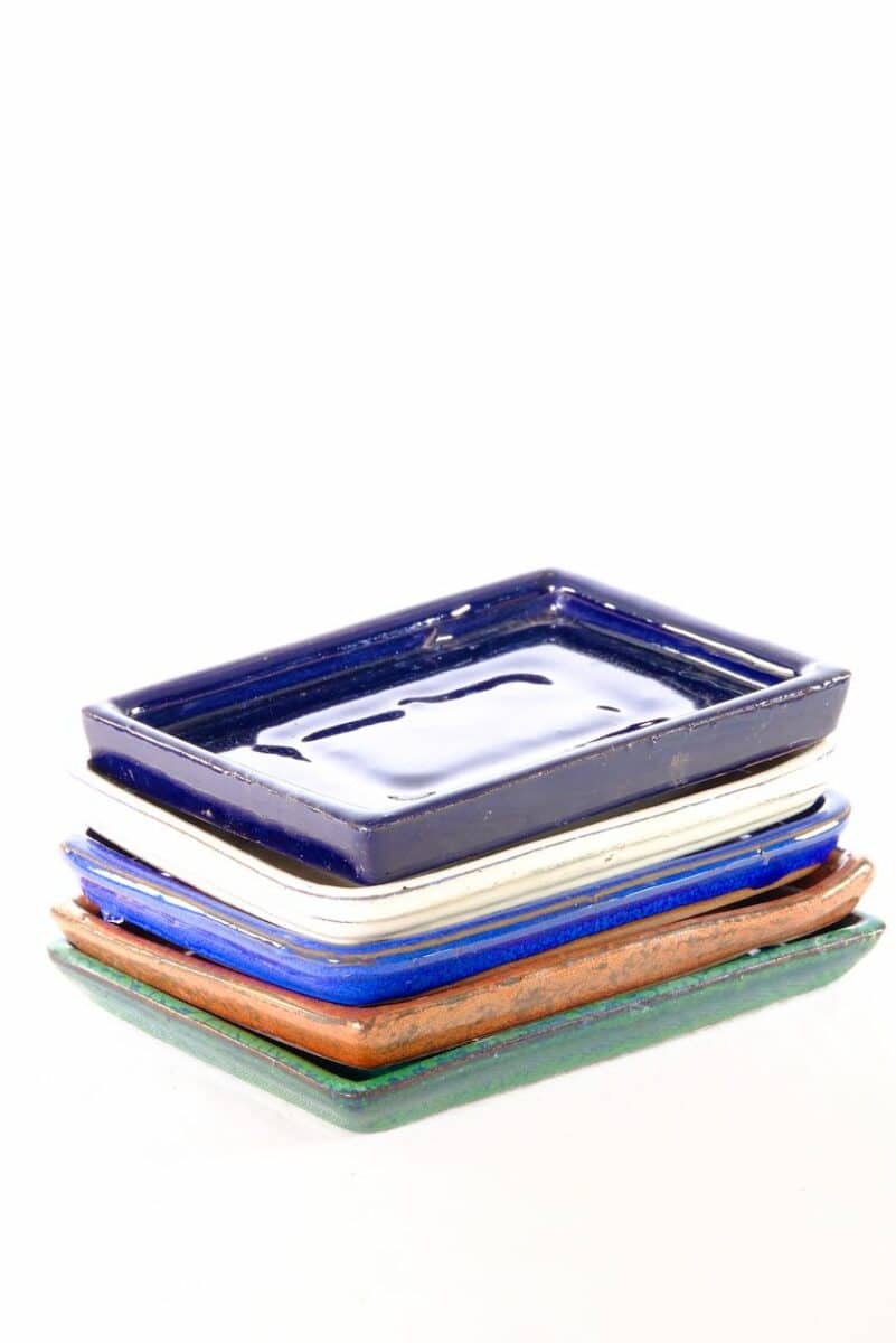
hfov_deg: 9.0
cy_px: 672
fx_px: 5669
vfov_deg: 13.5
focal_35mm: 152
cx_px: 448
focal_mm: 101.2
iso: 500
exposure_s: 1/10
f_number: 10
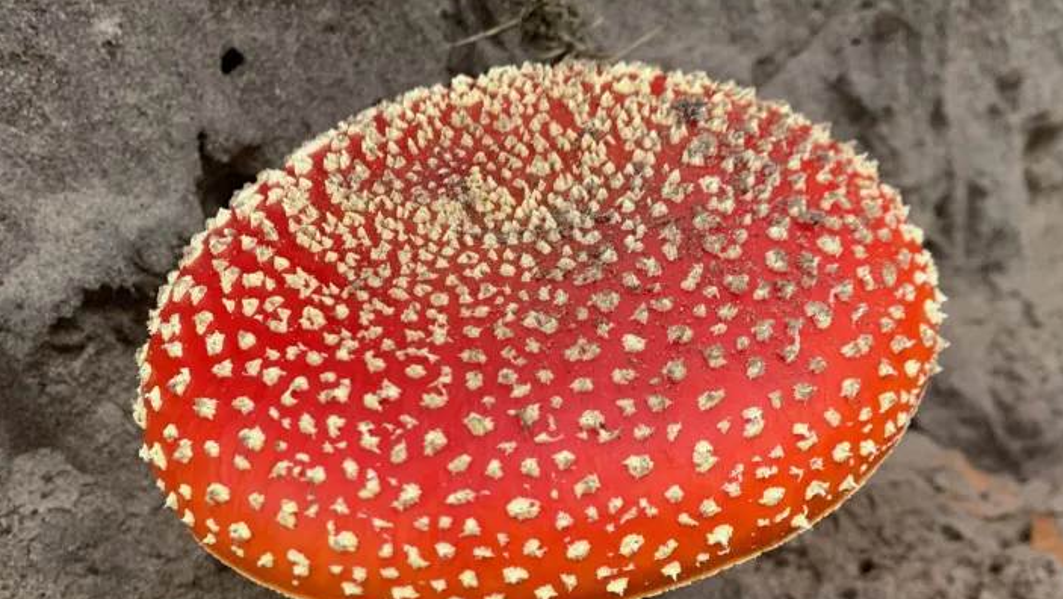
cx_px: 534
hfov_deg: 66.0
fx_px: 818
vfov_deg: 40.2
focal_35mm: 29
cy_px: 298
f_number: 1.8
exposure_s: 1/121
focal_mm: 4.25
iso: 64
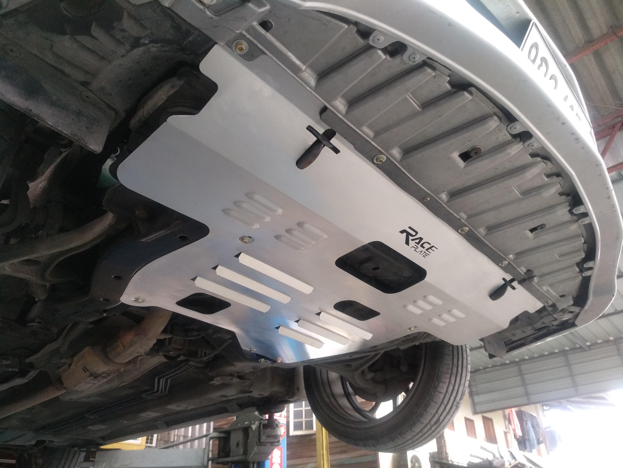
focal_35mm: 22
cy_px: 234
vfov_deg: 61.1
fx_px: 396
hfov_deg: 76.4
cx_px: 312
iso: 320
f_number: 2.2
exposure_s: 1/33
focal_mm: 3.81
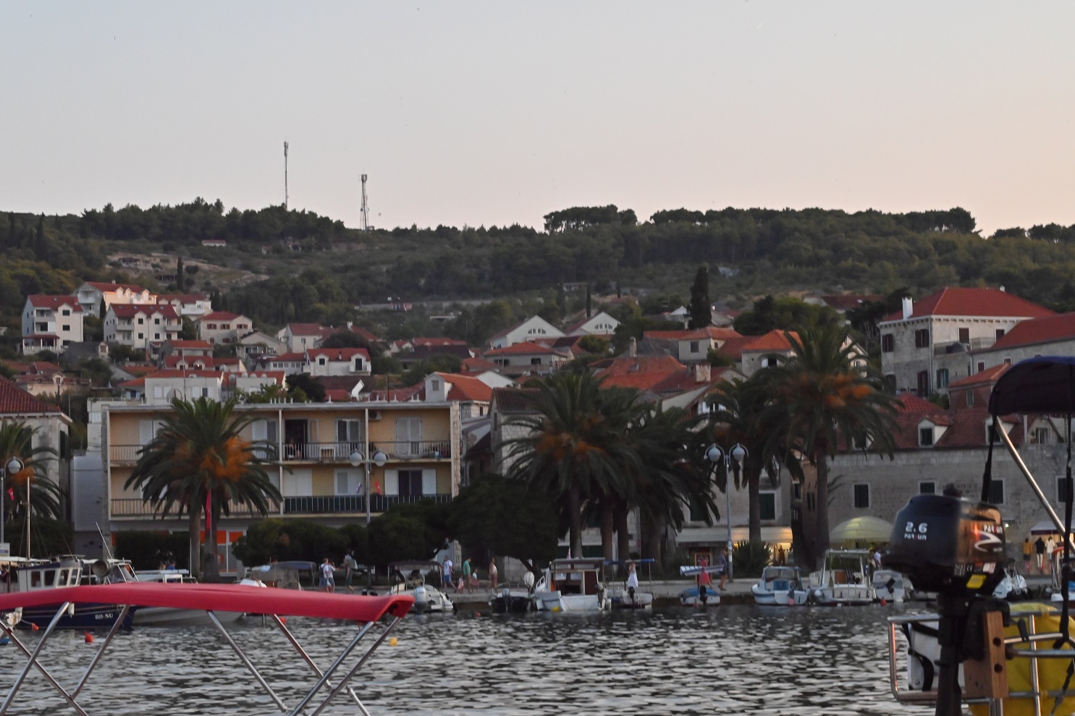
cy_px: 359
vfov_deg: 13.8
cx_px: 542
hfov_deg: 20.6
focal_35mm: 99
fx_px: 2956
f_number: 29
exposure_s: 1/100
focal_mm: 98
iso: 5600
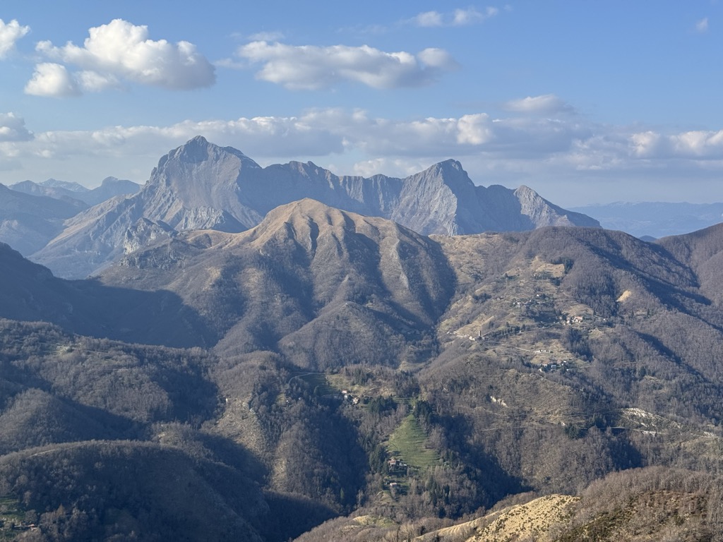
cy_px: 271
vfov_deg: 30.3
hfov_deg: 39.7
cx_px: 362
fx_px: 1003
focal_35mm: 48
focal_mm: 6.76
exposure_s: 1/3257
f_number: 1.78
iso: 64
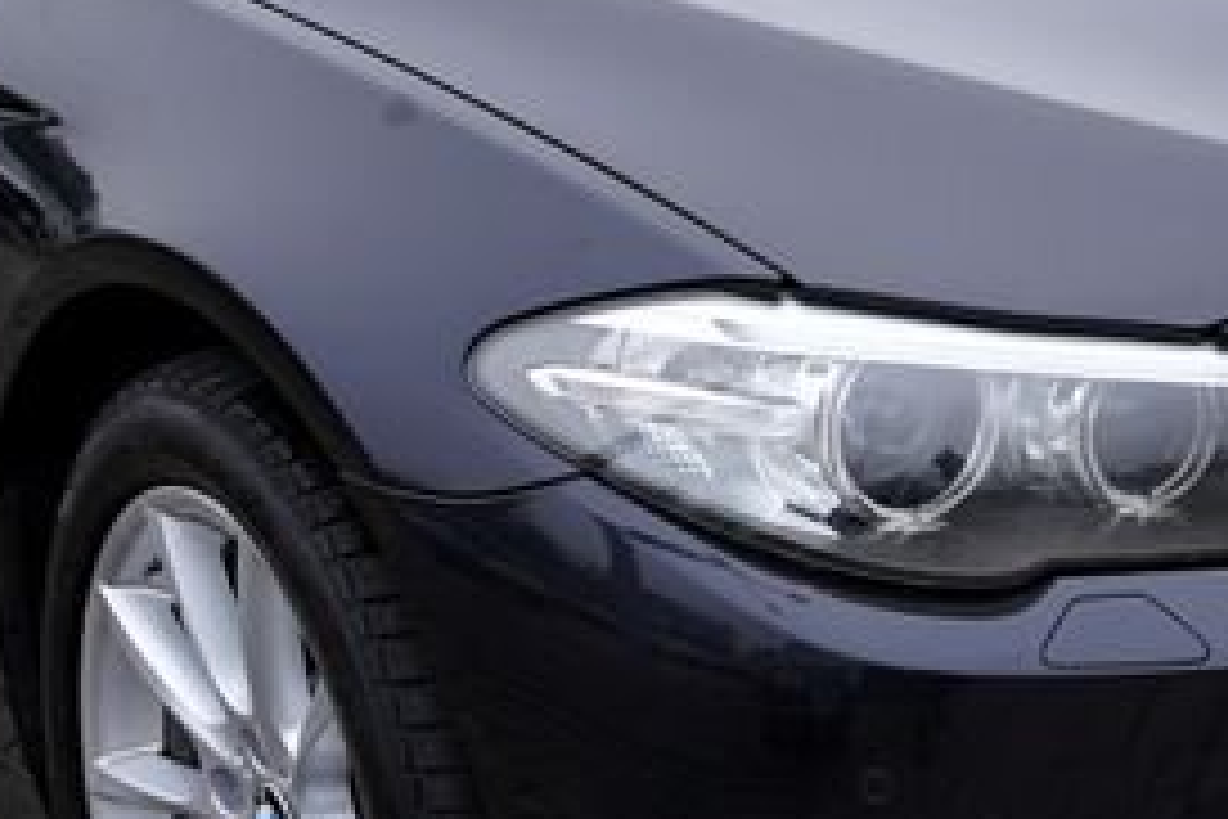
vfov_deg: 11.0
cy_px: 191
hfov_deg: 16.4
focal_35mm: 124
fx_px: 4229
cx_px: 1012
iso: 100
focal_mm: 33
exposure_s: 1/80
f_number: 4
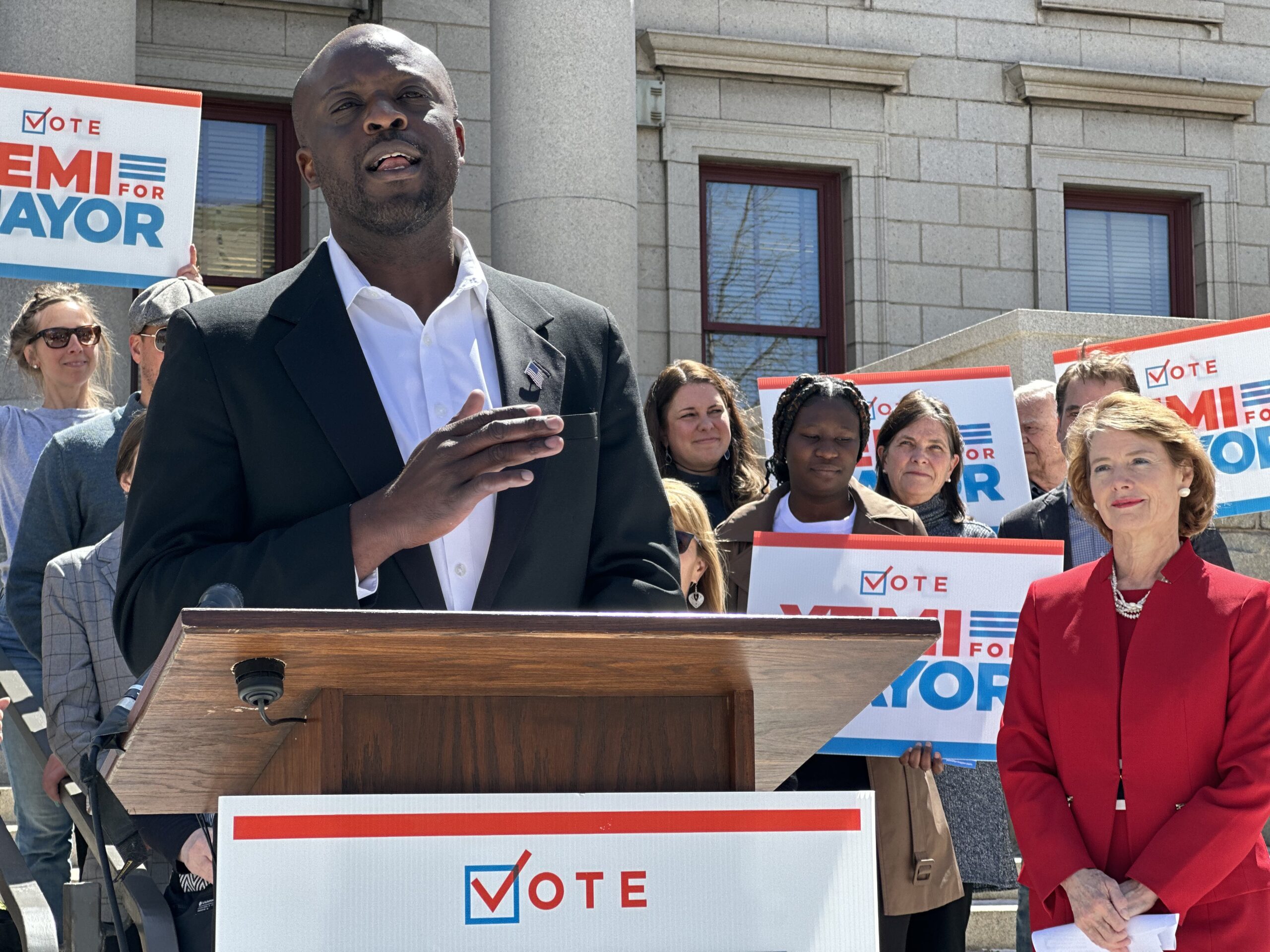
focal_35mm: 77
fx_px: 2825
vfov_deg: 19.1
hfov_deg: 25.3
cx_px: 635
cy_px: 476
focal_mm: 9
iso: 25
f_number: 2.8
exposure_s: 1/181
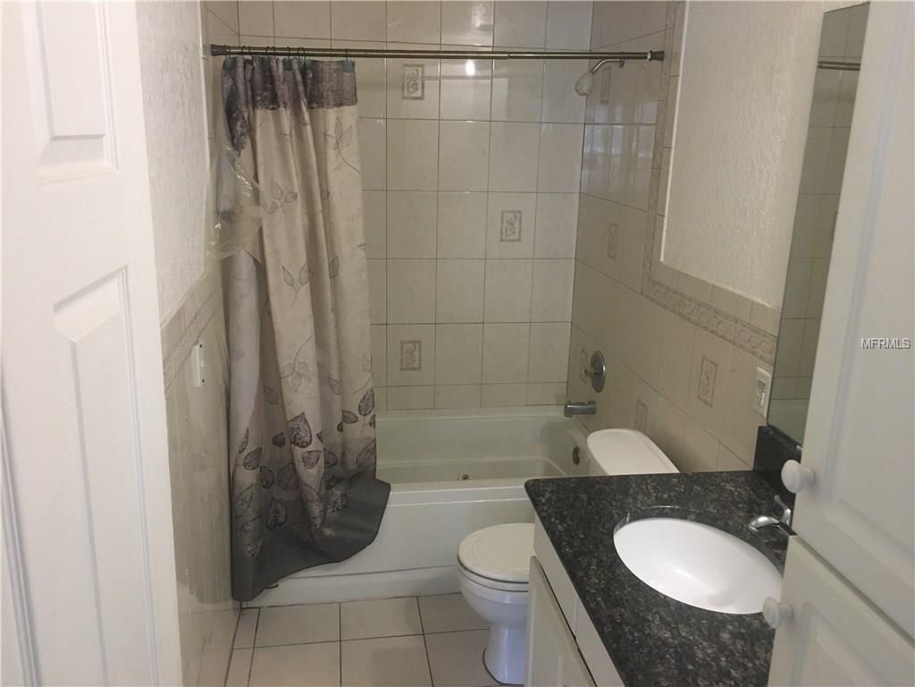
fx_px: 767
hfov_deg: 61.7
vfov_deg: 48.2
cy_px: 344
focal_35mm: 29
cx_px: 458
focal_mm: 4.15
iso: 125
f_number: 2.2
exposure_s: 1/30
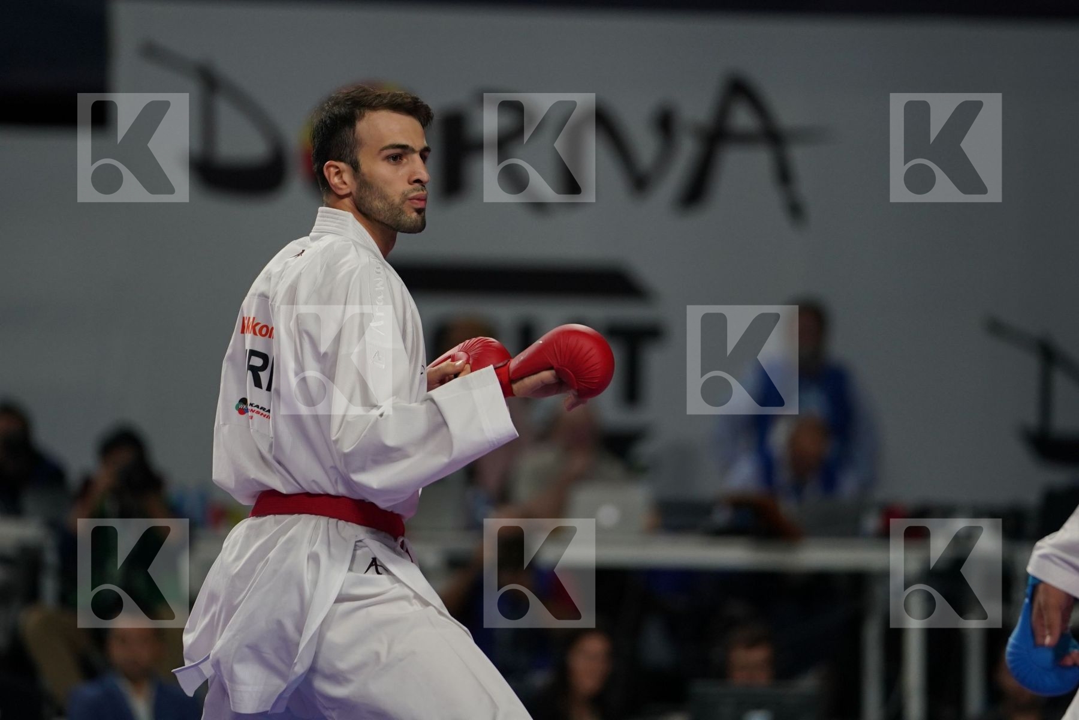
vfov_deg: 4.6
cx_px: 540
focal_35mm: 300
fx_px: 8991
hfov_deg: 6.9
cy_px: 360
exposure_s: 1/1000
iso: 1000
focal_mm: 200
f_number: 2.8
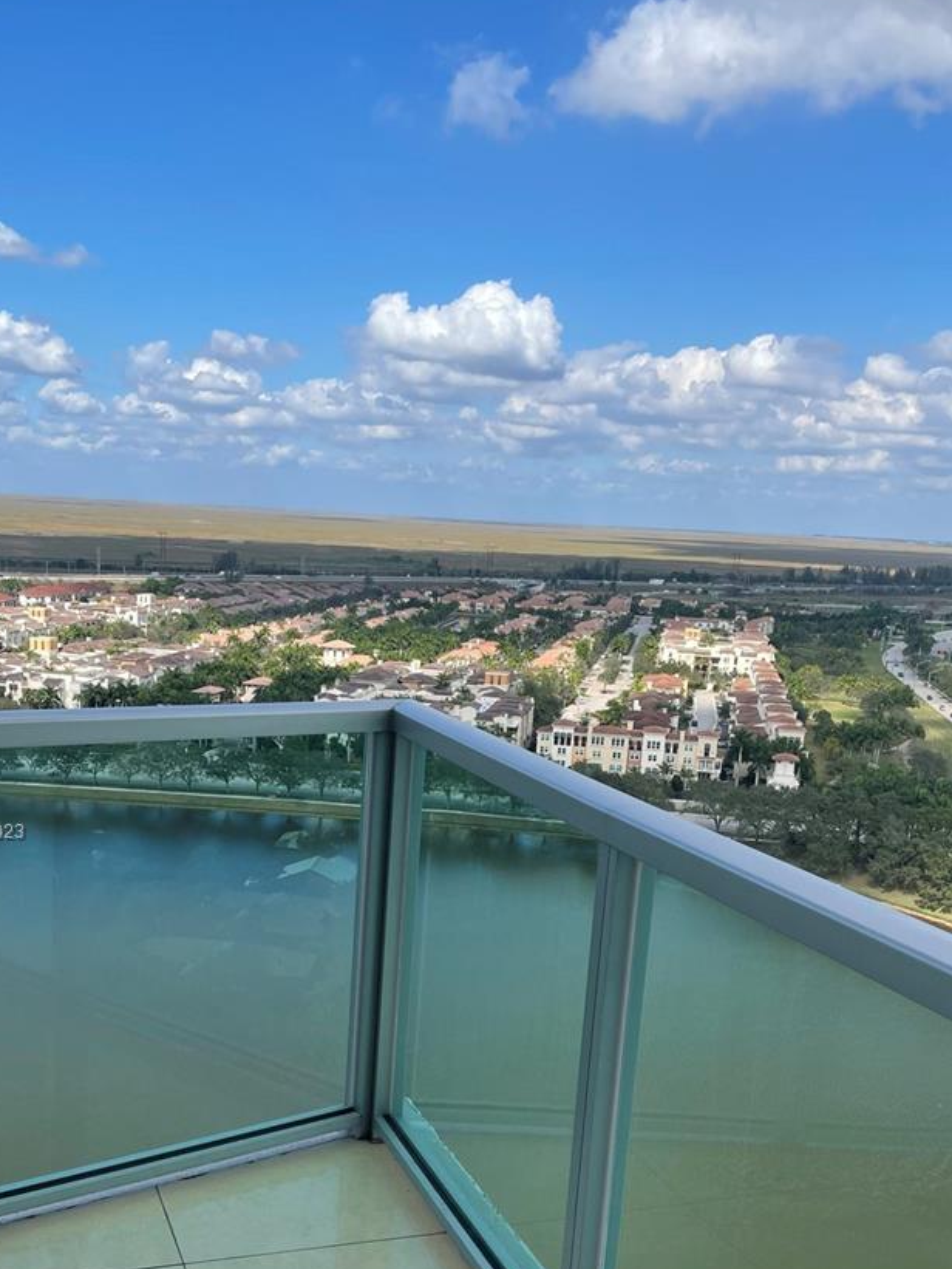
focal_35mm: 38
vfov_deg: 48.3
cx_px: 437
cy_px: 833
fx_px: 1393
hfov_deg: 37.7
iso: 32
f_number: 1.6
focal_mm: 4.2
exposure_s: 1/3401
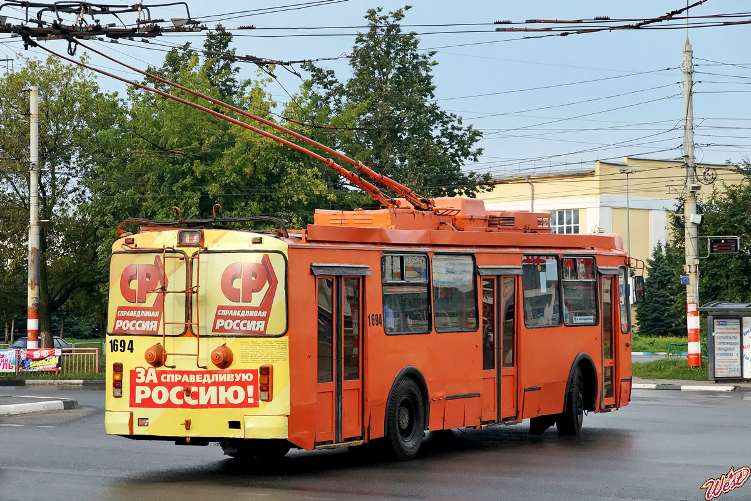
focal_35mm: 112
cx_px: 376
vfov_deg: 12.2
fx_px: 2347
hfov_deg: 18.2
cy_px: 250
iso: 800
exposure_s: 1/2000
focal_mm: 75
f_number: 5.6
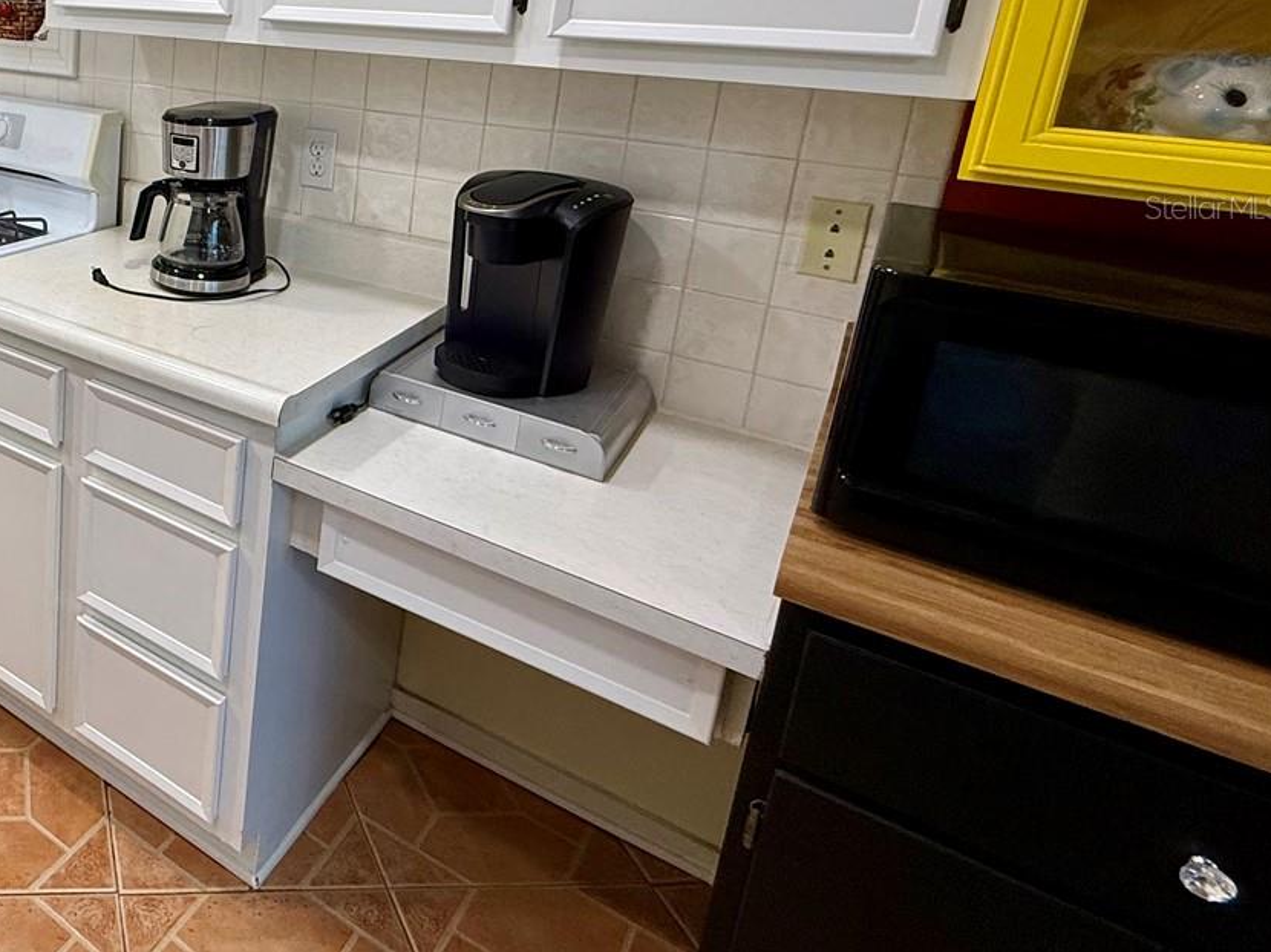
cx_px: 64
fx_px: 991
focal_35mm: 27
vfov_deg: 48.7
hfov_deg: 54.3
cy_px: 207
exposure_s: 1/120
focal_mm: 2.22
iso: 160
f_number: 2.2
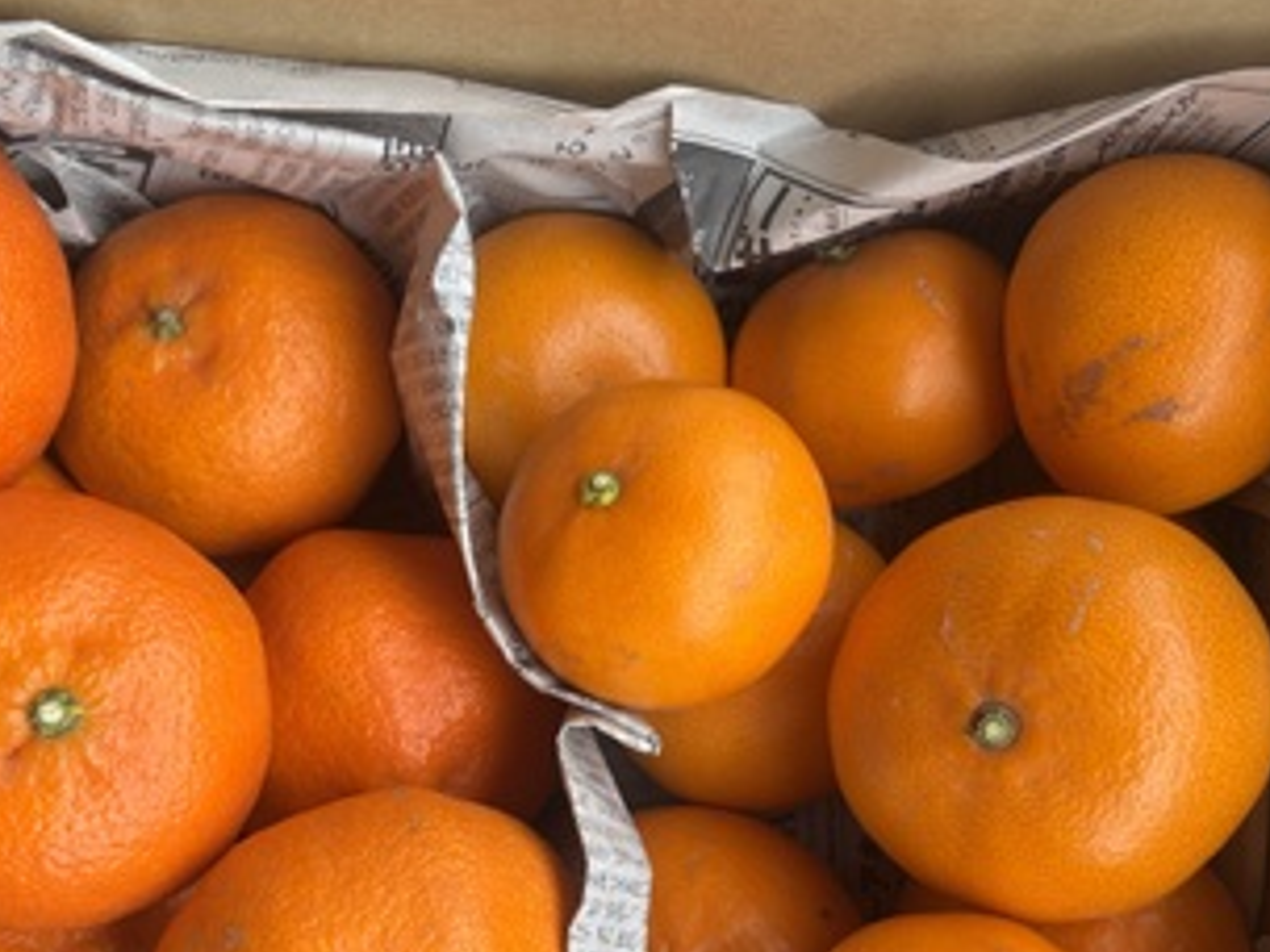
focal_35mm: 41
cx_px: 524
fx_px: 1504
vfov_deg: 34.2
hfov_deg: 45.6
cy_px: 739
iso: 50
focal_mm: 5.96
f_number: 1.6
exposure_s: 1/287
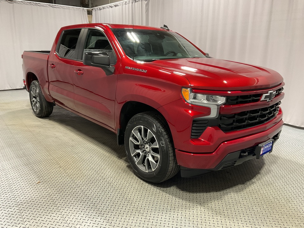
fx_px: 255
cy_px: 114
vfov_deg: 48.2
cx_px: 152
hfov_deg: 61.7
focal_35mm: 29
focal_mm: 3
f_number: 1.8
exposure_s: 1/50
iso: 80
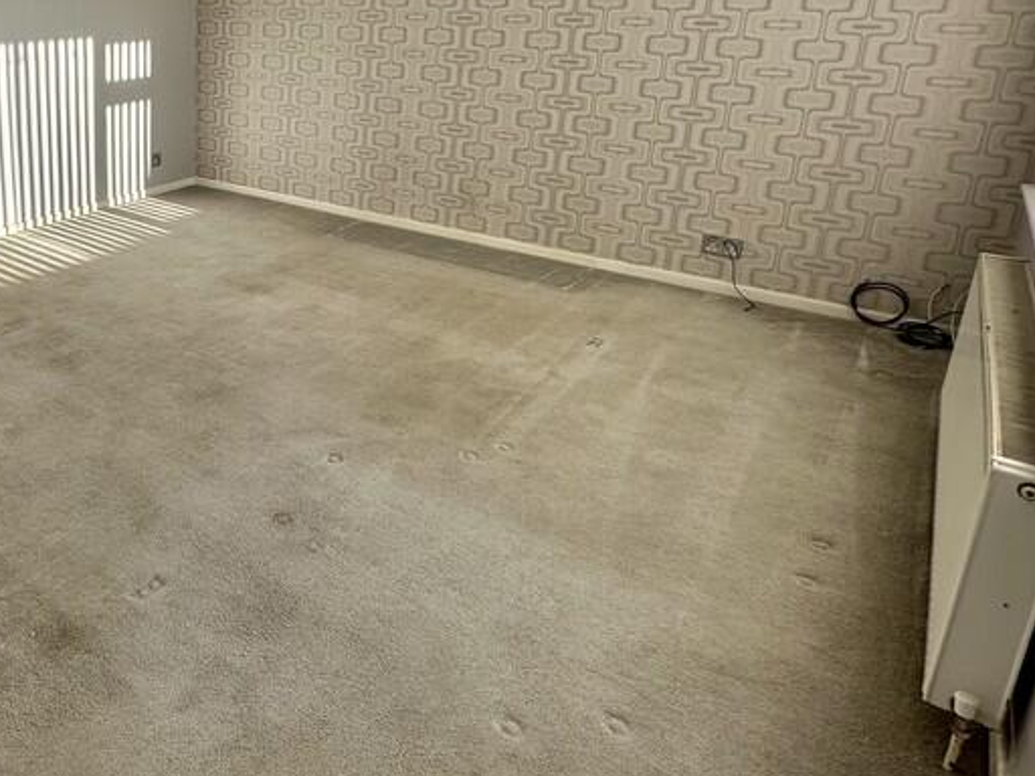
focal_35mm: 28
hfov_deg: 56.2
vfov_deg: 48.1
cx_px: 133
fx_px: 837
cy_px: 206
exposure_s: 1/360
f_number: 2.2
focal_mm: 2.22
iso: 40
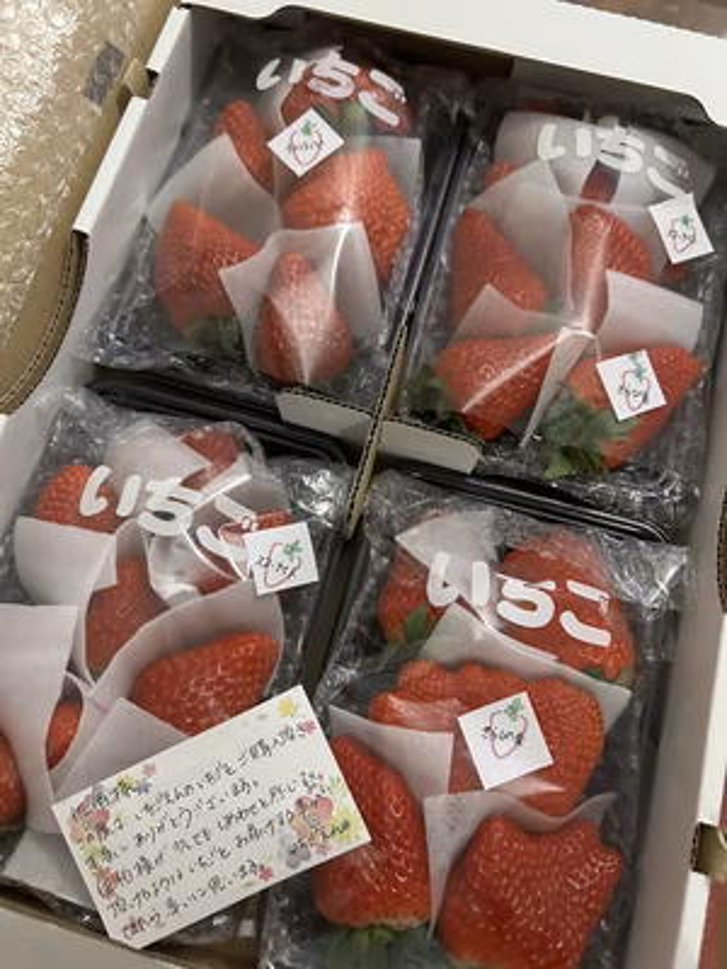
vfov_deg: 67.3
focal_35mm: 26
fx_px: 728
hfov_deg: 53.1
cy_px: 484
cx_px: 364
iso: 640
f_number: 1.5
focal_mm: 5.7
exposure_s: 1/36
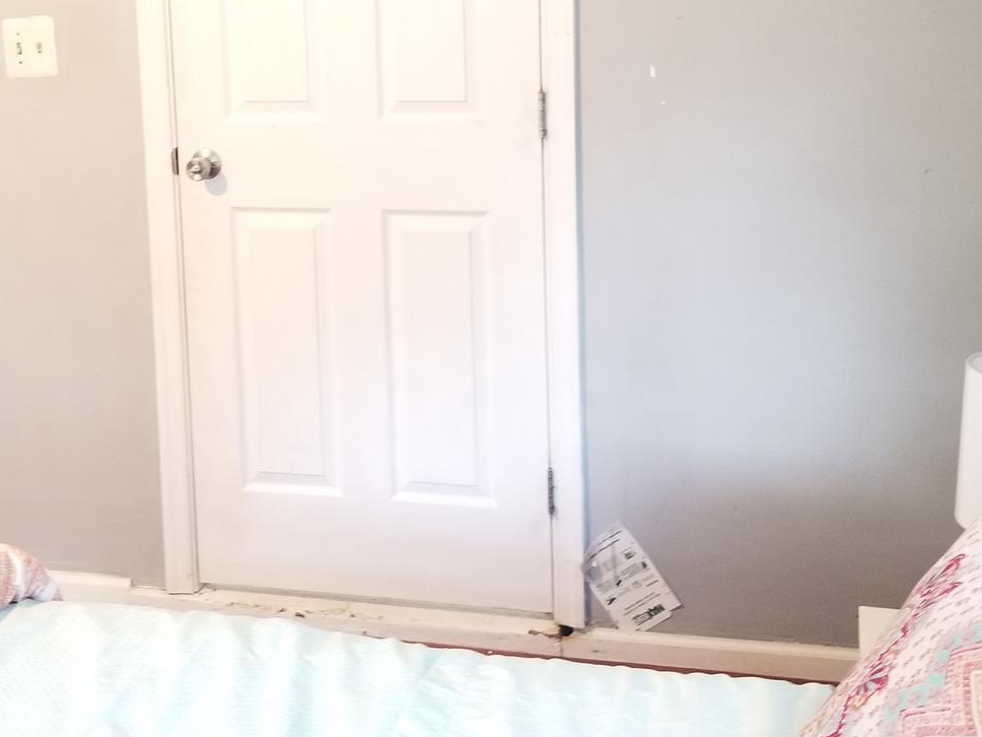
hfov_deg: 34.6
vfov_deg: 26.0
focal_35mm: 55
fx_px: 1560
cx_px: 329
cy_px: 131
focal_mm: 4.3
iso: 320
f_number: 1.7
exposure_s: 1/10
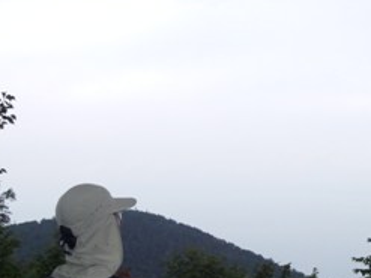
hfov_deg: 28.2
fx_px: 739
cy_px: 213
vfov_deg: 21.1
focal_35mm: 69
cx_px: 179
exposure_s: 1/800
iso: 100
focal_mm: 6.3
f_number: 3.3
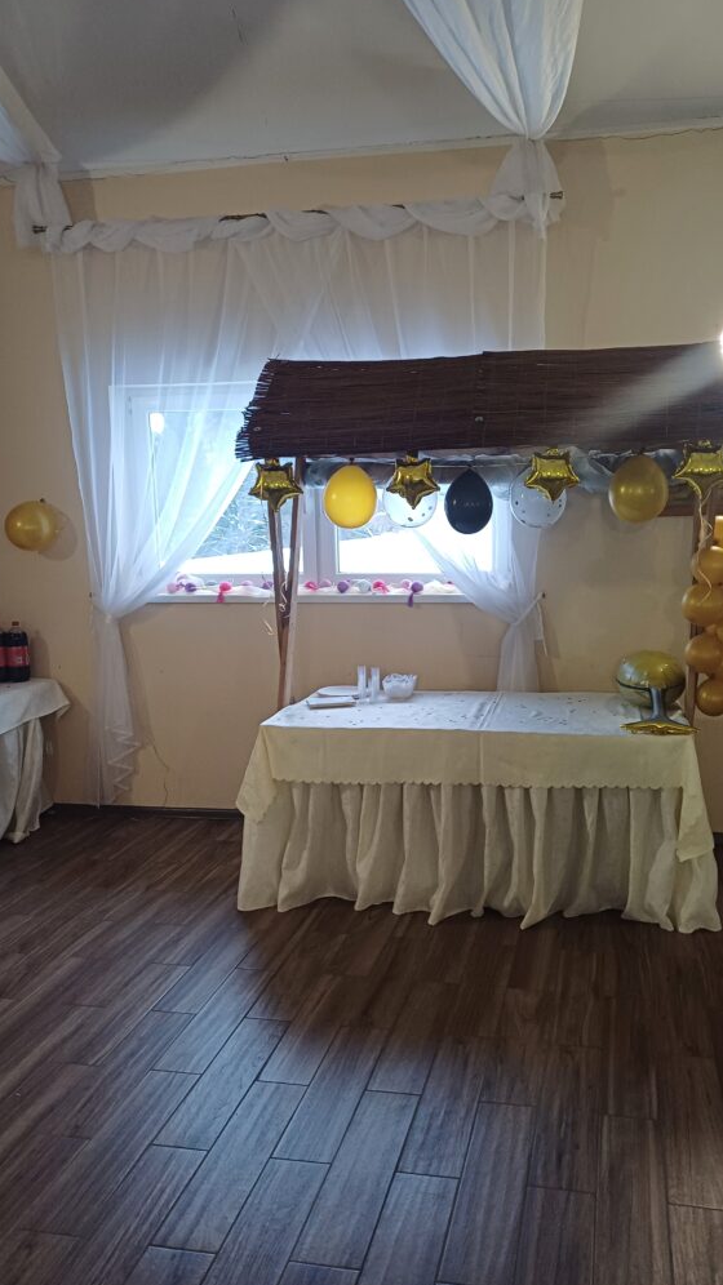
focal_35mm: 28
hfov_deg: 41.2
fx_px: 955
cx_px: 454
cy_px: 644
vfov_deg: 67.9
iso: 320
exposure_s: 1/50
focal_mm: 4.65
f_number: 1.8
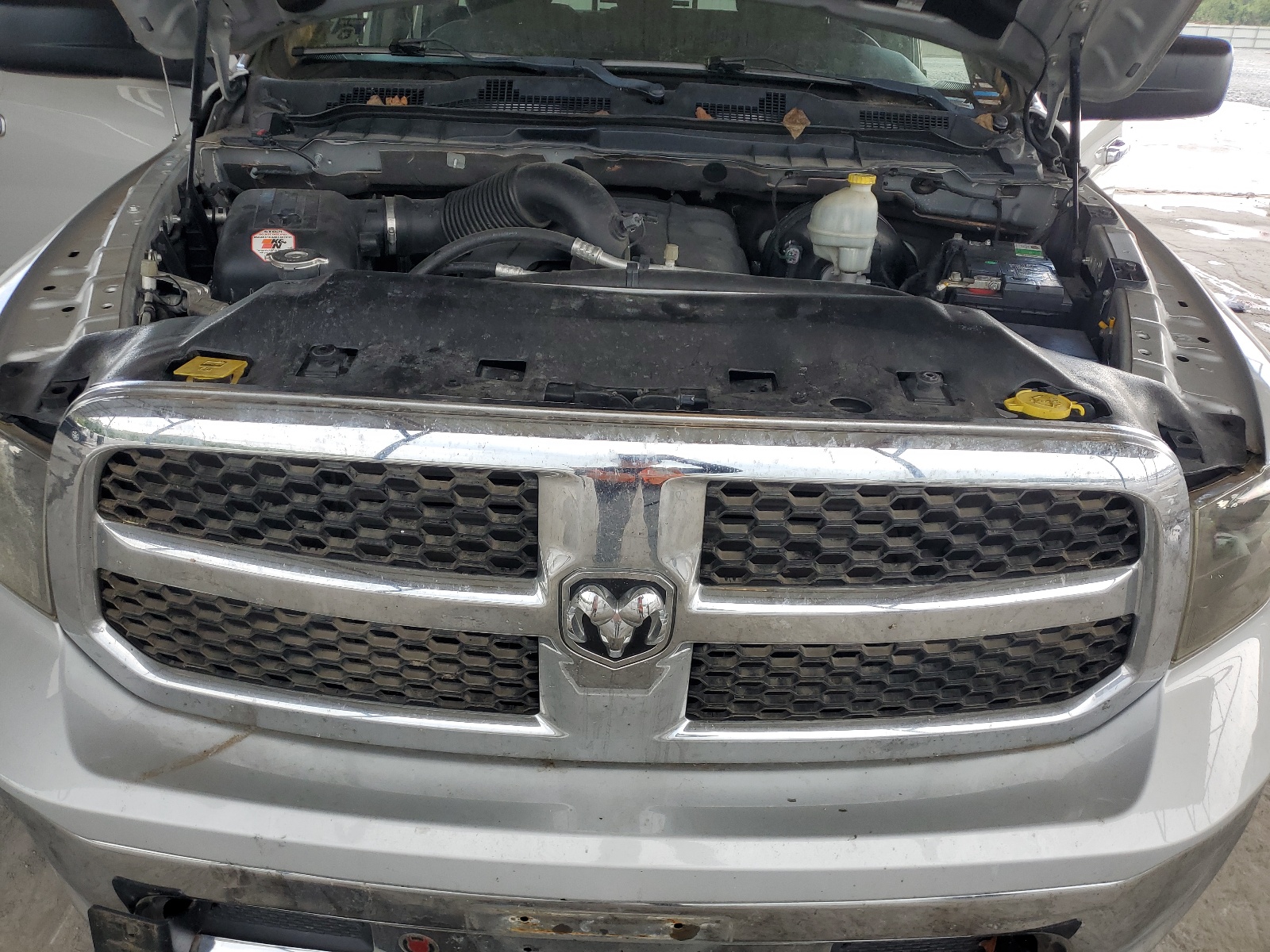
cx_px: 635
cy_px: 476
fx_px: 954
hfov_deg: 67.3
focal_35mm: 26
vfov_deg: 53.1
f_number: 1.5
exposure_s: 1/250
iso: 50
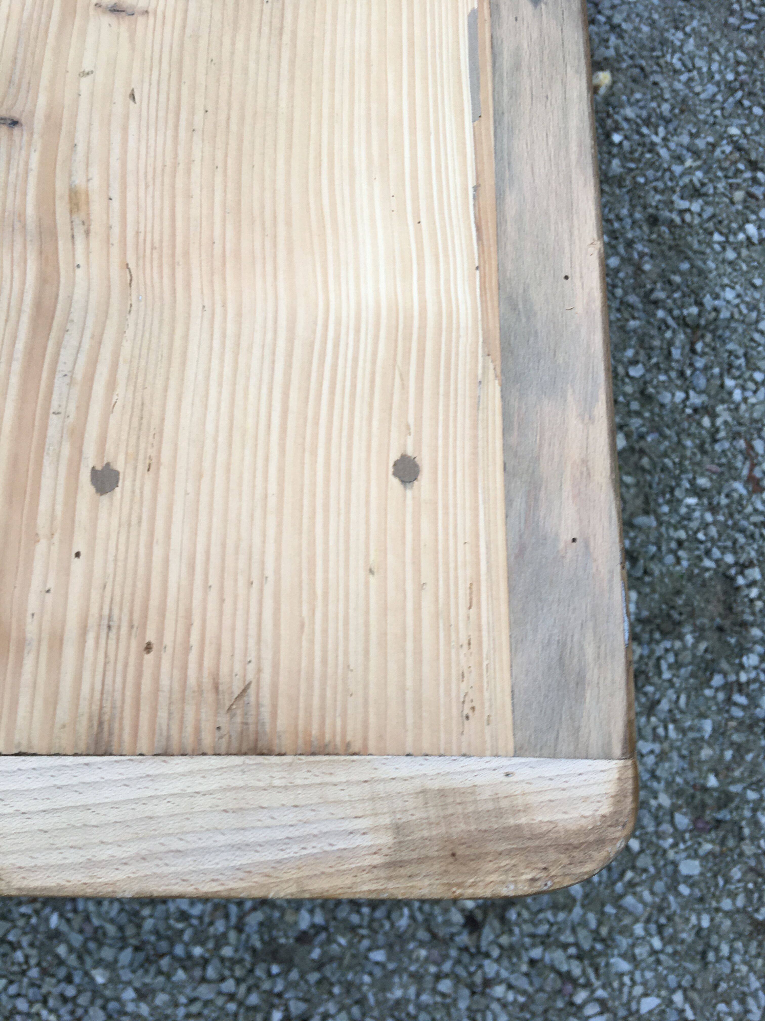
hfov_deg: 48.2
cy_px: 510
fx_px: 855
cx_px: 382
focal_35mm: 29
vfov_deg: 61.7
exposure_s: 1/50
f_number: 2.2
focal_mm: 4.15
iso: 25
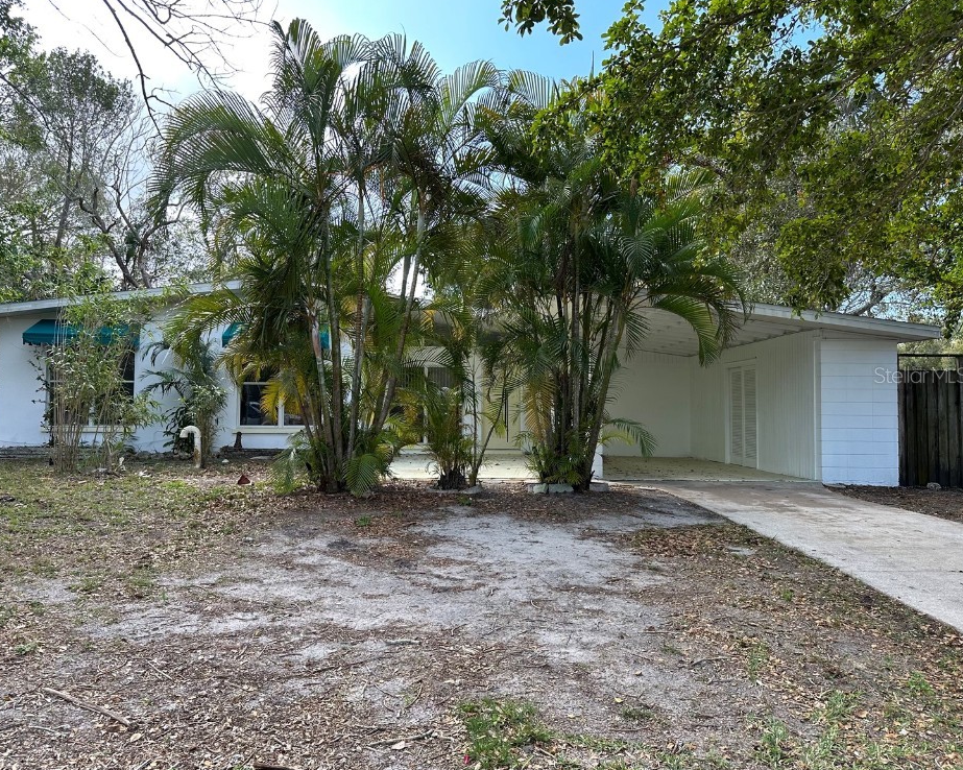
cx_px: 438
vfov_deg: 54.9
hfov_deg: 65.9
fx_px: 741
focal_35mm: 26
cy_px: 375
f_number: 1.78
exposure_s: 1/745
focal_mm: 6.86
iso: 80
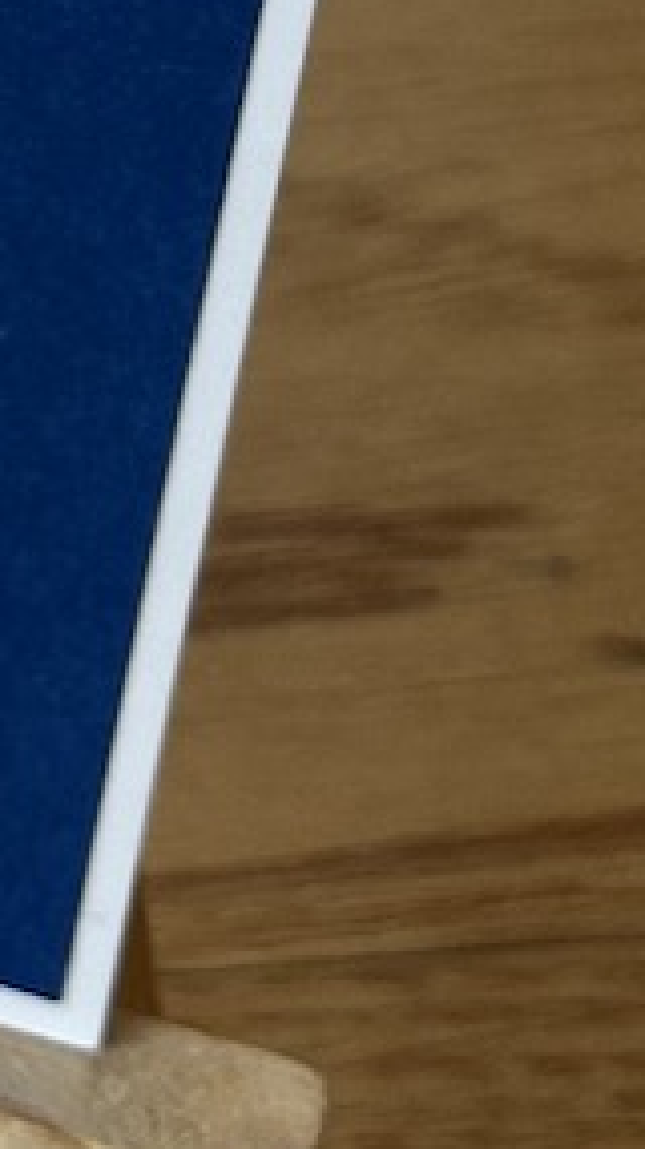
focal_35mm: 235
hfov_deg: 5.0
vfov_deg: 9.0
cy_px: -476
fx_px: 7156
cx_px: -742
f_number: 1.78
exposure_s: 1/76
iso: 80
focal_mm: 6.86
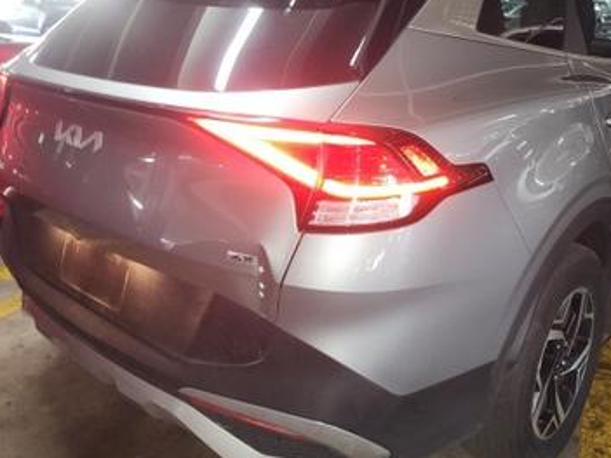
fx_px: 582
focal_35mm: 33
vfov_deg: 42.8
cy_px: 192
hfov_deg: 54.3
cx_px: 407
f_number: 1.8
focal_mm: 6.4
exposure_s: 1/9.99
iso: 464
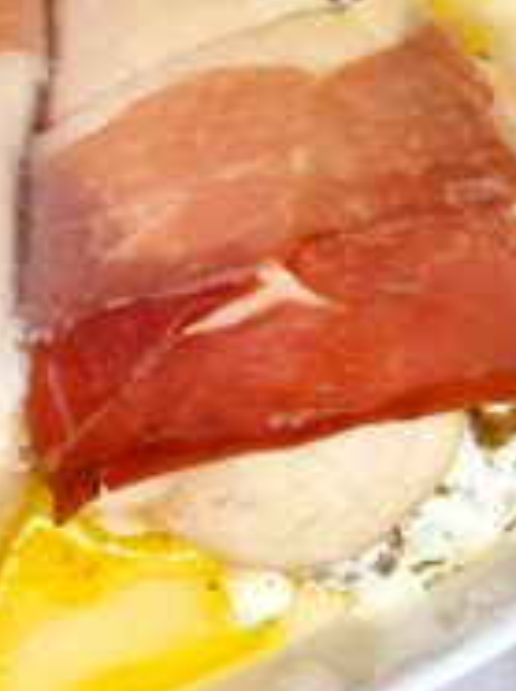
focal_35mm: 84
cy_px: 160
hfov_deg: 17.5
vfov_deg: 23.0
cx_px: 260
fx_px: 1673
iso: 64
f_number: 1.8
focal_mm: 5.4
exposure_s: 1/100
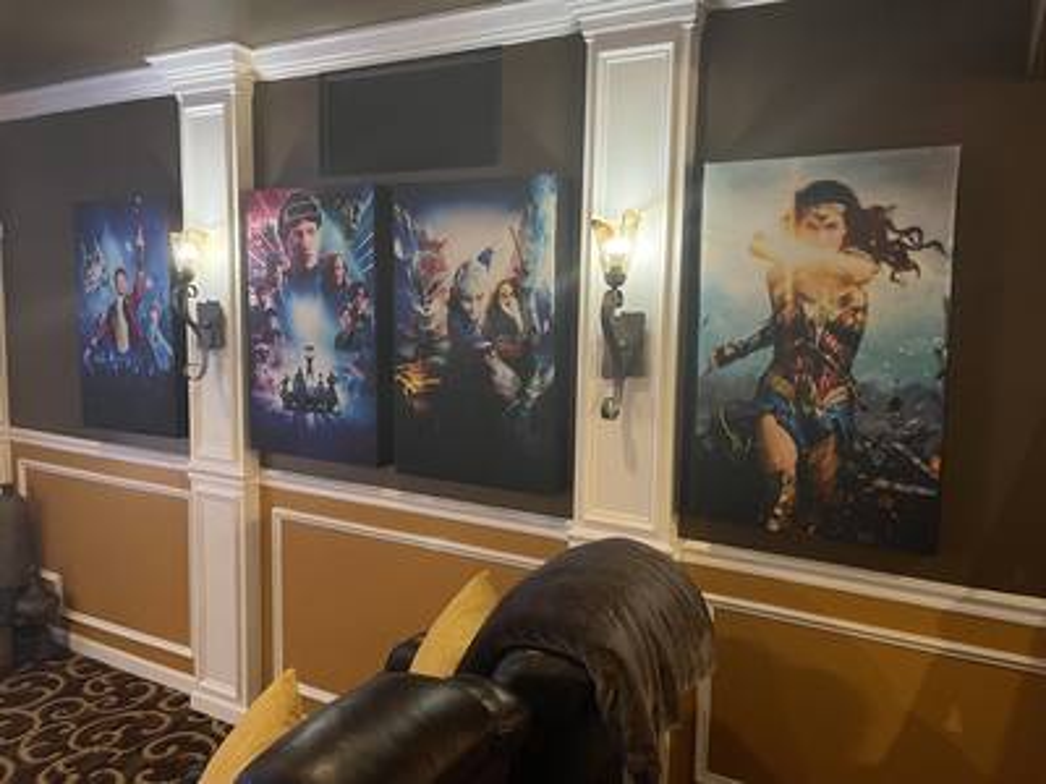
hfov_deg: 67.3
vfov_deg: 53.1
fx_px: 786
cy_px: 392
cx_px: 523
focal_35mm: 26
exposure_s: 1/30
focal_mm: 5.1
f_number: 1.6
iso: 800
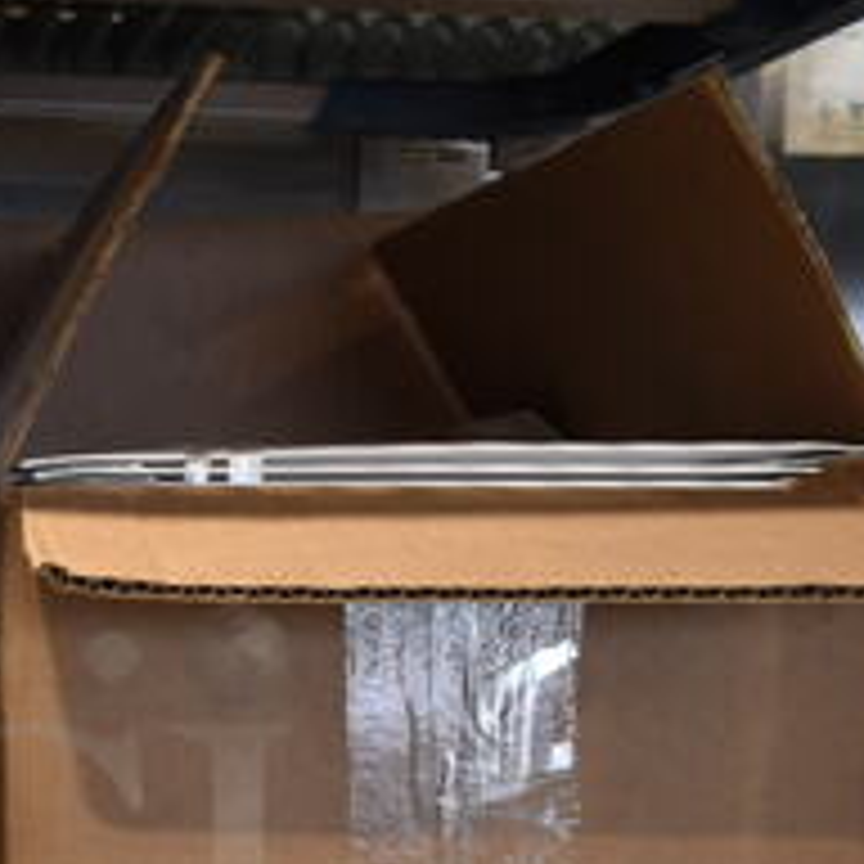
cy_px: 837
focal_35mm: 73
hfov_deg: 22.6
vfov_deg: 22.8
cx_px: -27
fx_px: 2061
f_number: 3.5
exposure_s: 1/30
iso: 450
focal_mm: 18
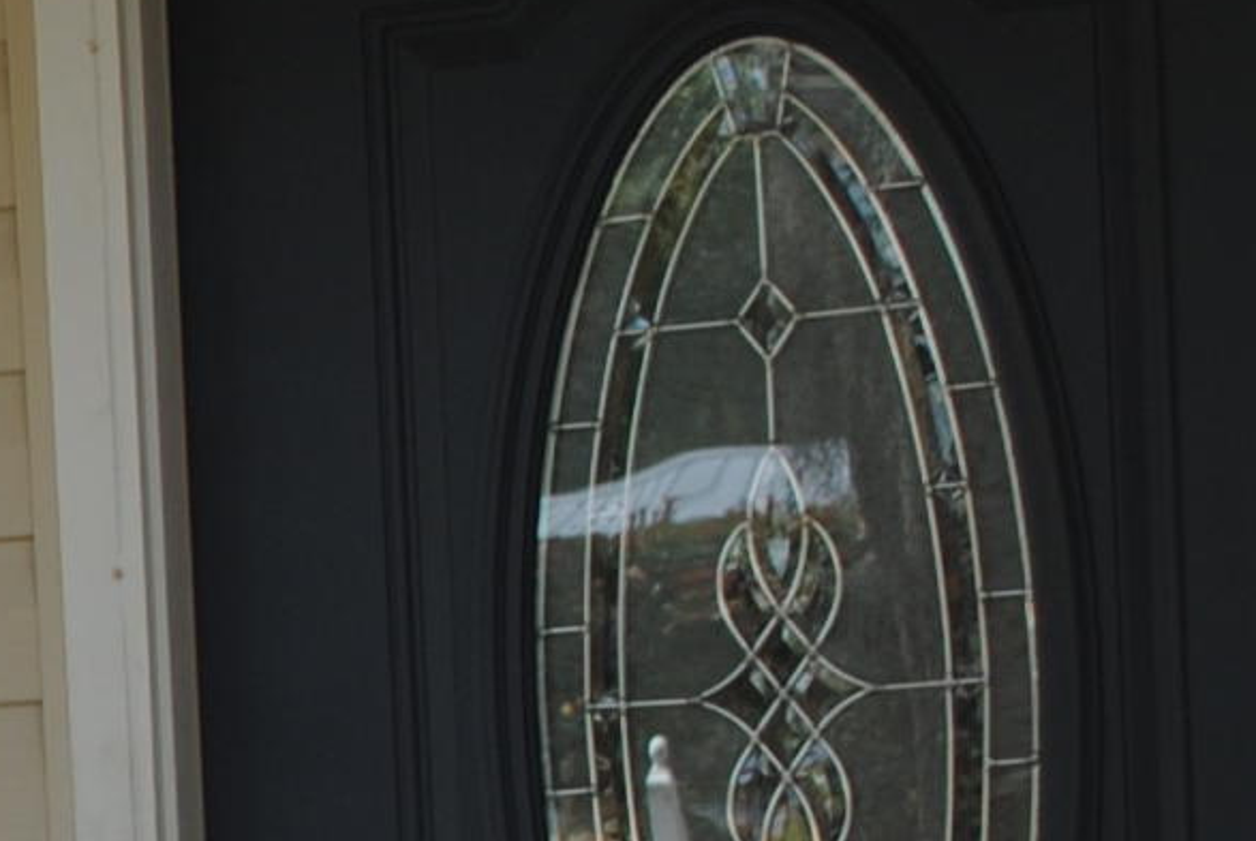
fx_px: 6427
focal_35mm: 184
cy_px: 1194
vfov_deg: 7.4
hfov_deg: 10.3
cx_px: -1301
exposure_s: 1/125
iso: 100
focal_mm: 24
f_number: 5.6
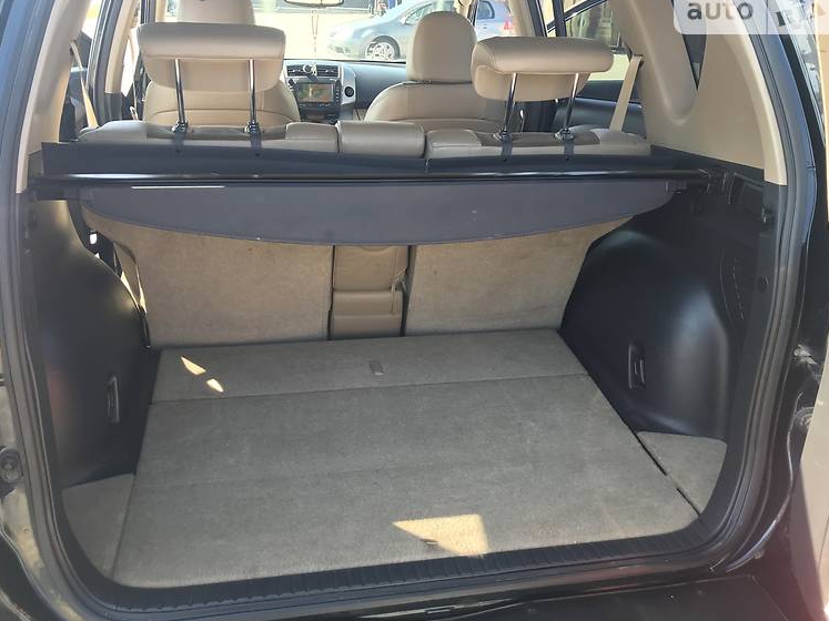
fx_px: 718
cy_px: 306
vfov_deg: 46.8
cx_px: 406
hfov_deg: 60.0
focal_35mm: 30
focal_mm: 4
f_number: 1.8
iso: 20
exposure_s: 1/96
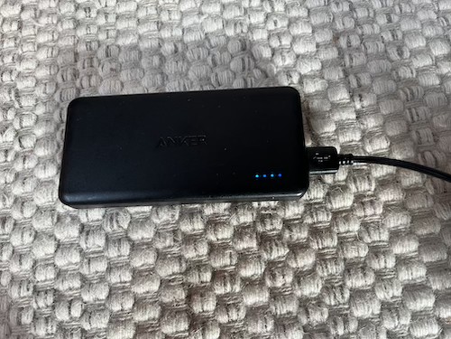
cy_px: 170
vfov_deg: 53.1
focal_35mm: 26
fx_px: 339
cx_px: 226
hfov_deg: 67.3
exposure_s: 1/50
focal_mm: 5.1
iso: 64
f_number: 1.6
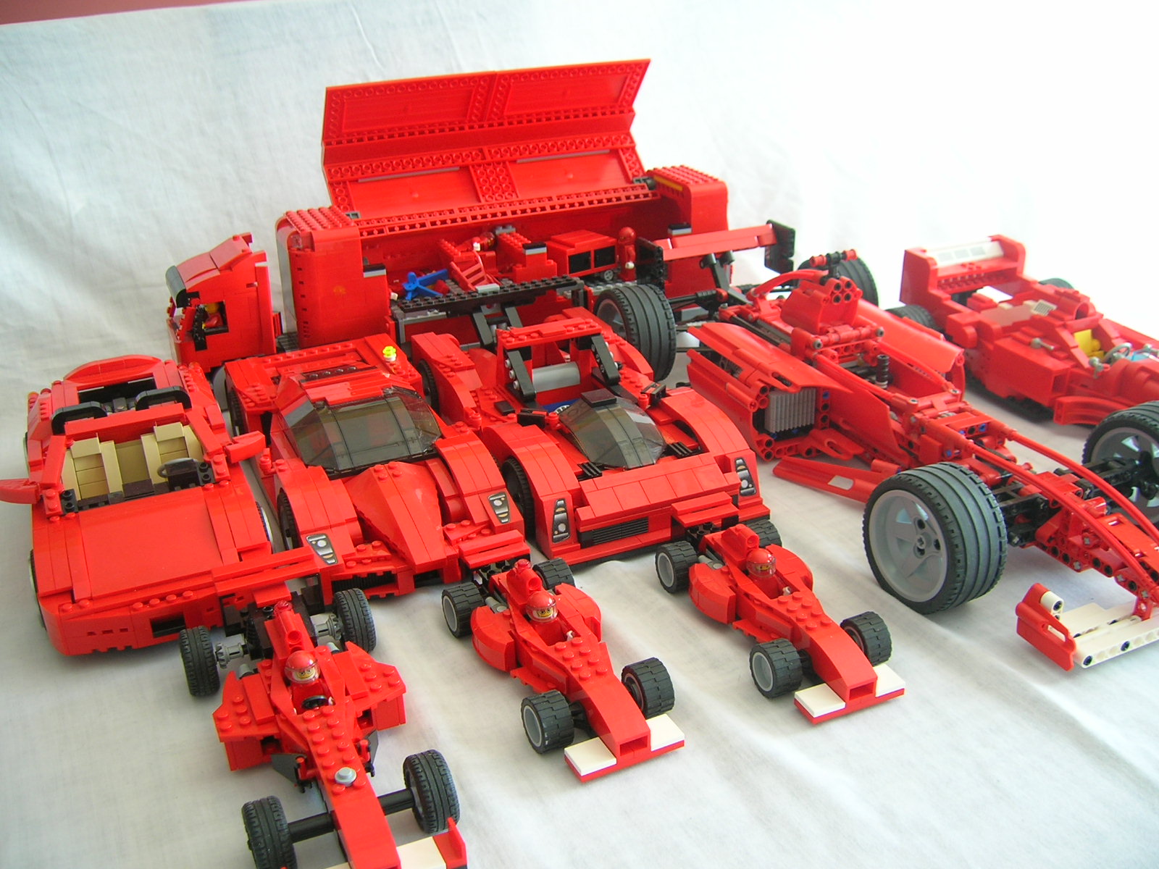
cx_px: 580
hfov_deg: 54.0
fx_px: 1138
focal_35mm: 34
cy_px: 434
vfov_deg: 41.8
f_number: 2.9
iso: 50
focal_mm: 5.7
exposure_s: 1/39.2
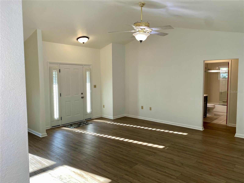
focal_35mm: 26
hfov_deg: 67.3
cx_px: 122
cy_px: 92
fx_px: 183
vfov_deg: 53.1
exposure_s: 1/120
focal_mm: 4.25
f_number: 1.8
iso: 50
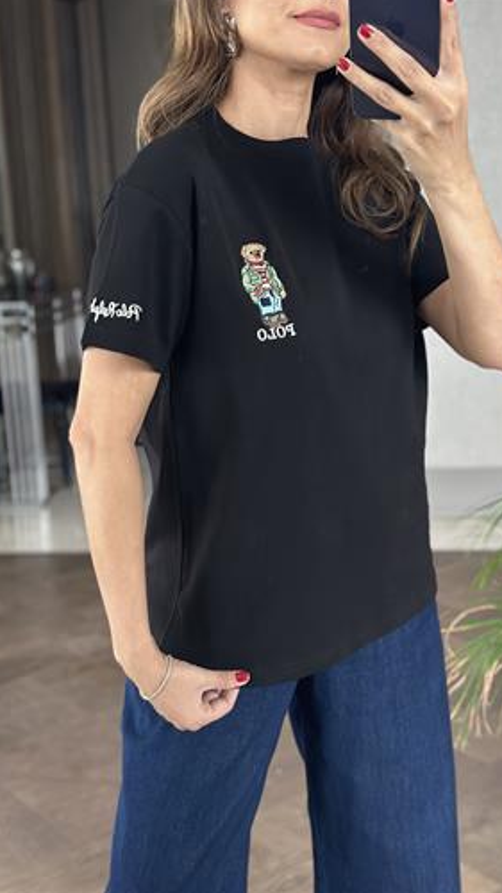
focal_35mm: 53
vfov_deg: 39.2
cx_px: 264
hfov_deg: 22.6
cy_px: 443
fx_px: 1255
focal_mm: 6.86
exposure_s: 1/53
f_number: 1.78
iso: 400
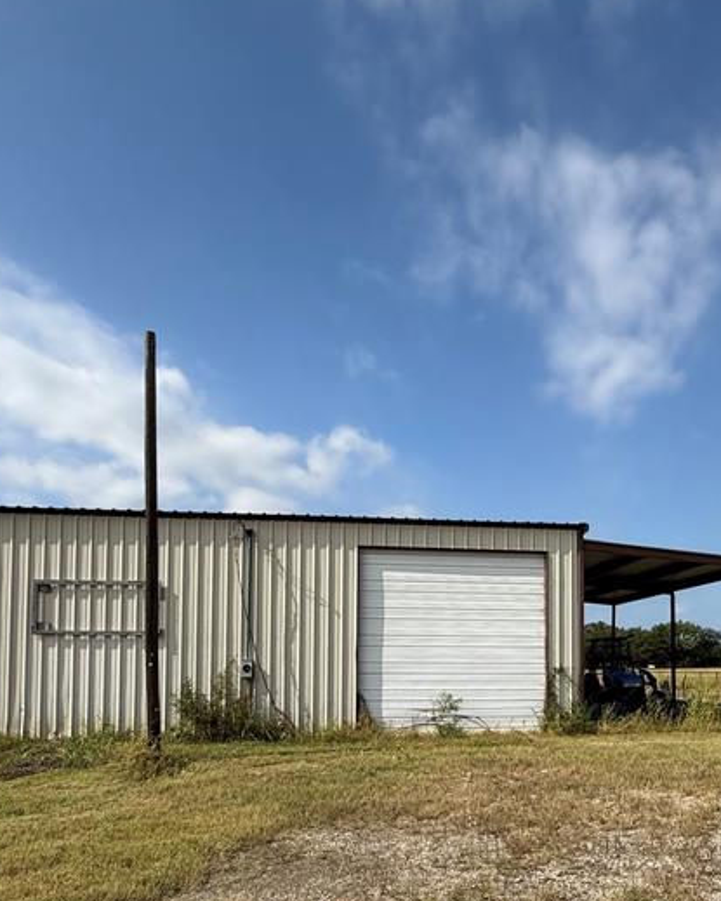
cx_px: 474
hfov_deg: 52.3
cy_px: 619
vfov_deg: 62.0
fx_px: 720
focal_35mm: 27
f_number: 2.2
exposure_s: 1/3125
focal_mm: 2.22
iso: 50
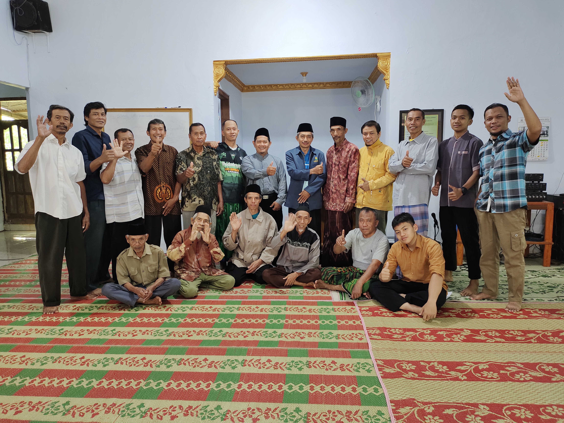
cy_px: 212
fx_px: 407
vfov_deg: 54.9
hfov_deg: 69.4
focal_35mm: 25
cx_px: 282
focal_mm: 5.42
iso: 1468
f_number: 1.89
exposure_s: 1/25
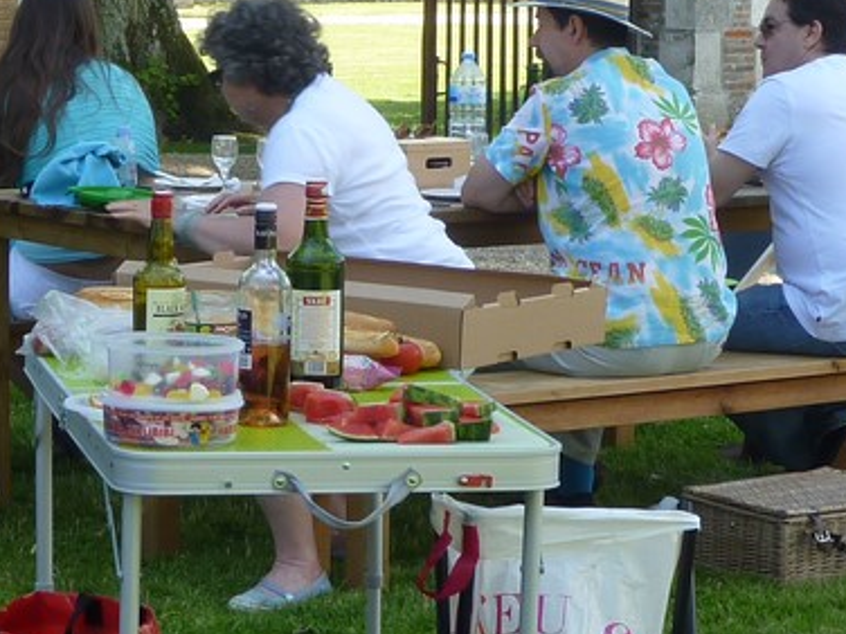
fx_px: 3495
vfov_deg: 10.4
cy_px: 290
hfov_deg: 13.8
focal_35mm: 143
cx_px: 335
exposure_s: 1/100
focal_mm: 7.6
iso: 80
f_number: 4.1
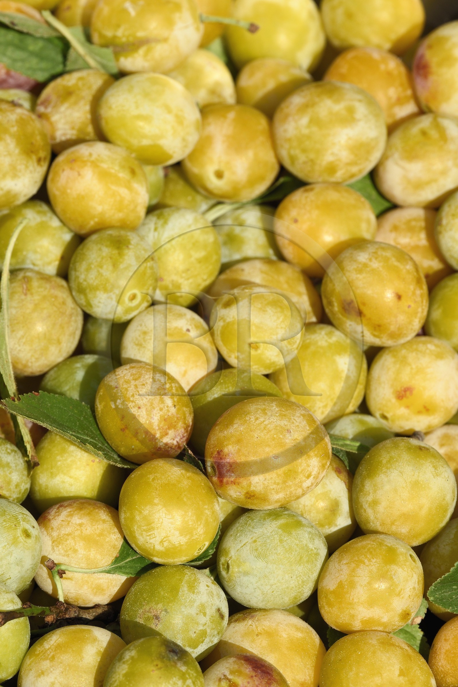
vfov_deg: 10.3
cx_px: 229
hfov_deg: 6.9
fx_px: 3816
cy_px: 344
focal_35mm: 200
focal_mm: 200
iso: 400
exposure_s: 1/250
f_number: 14
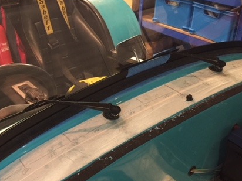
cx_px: 89
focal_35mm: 45
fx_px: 315
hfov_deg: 41.7
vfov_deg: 32.1
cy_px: 71
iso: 100
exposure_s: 1/10
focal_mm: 4.15
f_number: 2.2
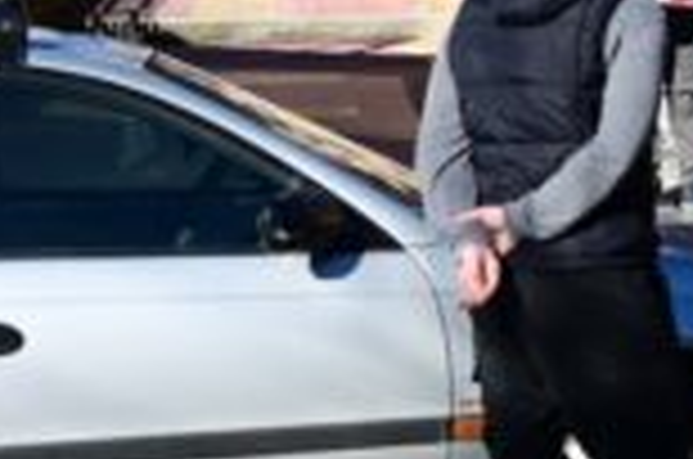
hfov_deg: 14.6
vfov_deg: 11.0
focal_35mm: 123
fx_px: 2362
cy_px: -47
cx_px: 1246
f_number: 5
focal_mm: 31.5
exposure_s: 1/640
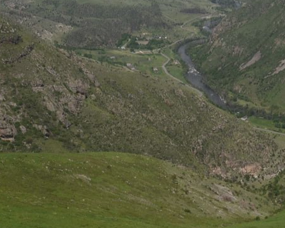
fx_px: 700
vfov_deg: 18.3
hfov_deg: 22.9
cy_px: 45
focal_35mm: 83
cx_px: 198
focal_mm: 31
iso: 100
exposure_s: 1/125
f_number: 16
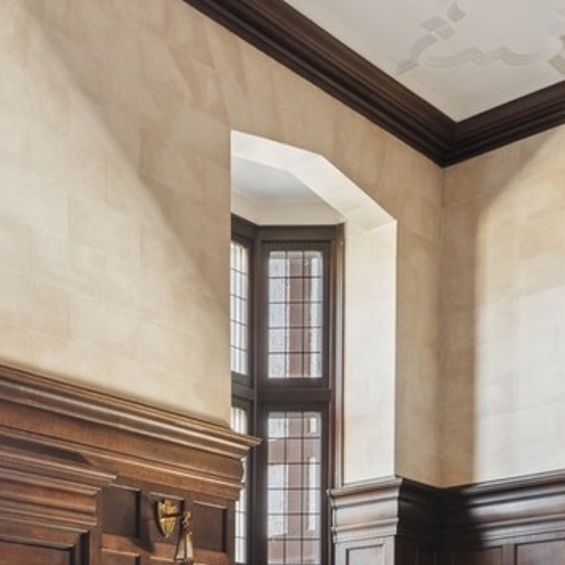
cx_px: 4
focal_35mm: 62
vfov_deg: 23.8
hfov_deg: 26.3
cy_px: 769
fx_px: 1145
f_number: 8
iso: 400
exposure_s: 1/4
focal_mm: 16
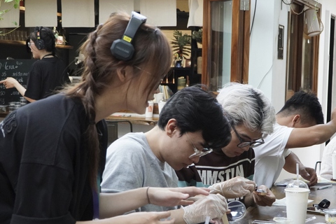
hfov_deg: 30.5
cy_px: 146
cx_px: 185
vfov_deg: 20.6
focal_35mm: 66
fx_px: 616
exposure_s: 1/125
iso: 2500
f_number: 5
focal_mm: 32
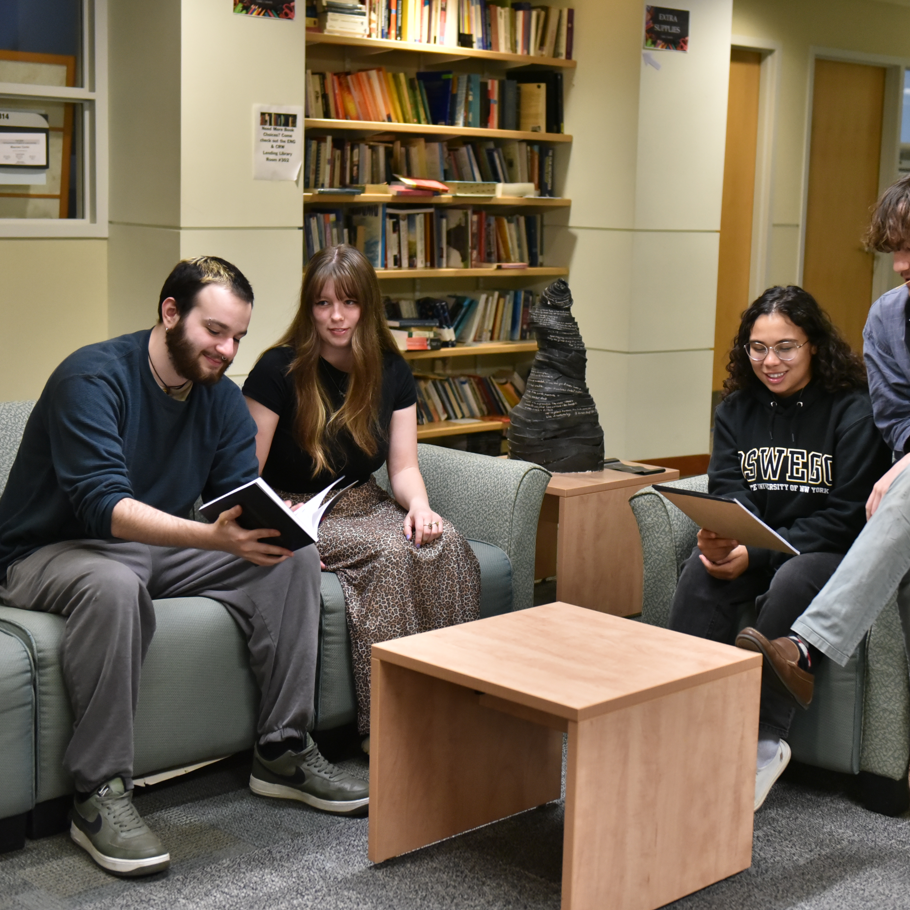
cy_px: 450
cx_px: 532
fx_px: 1725
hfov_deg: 29.5
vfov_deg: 29.6
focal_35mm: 58
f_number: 3.3
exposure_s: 1/180
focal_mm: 45
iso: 2500
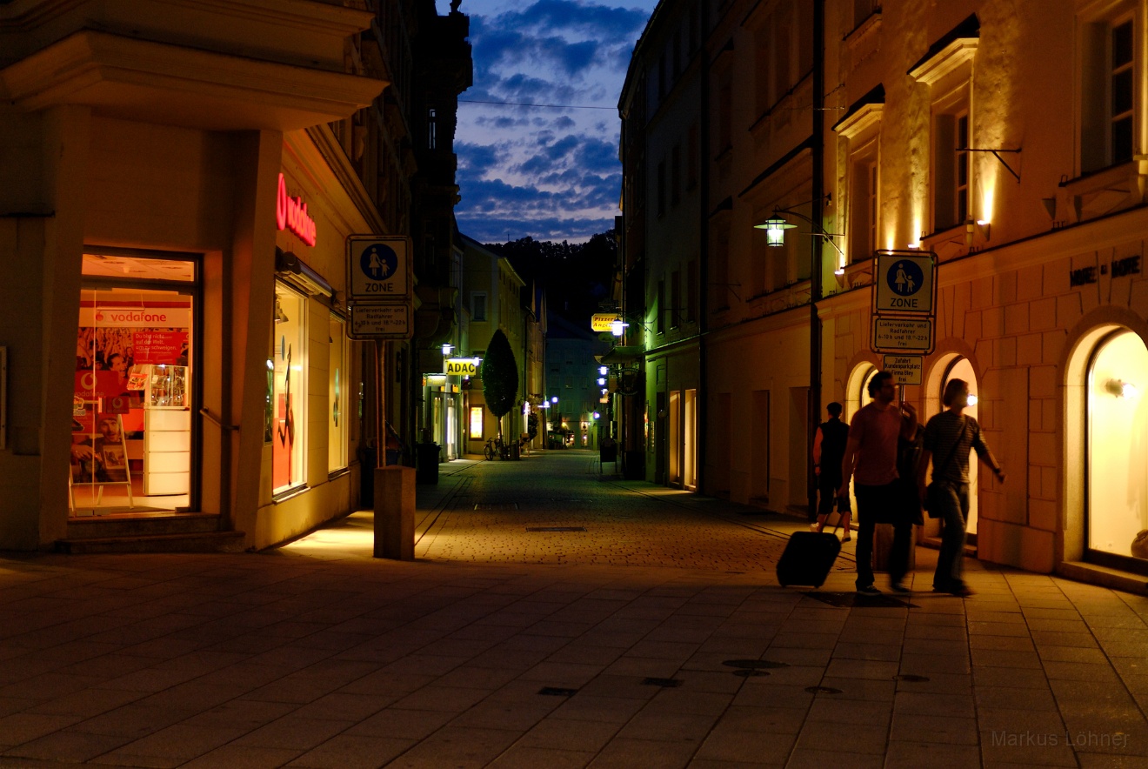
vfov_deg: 30.0
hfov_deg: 43.6
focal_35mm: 45
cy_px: 384
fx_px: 1437
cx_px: 574
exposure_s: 1/40
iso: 250
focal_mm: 30
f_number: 1.7
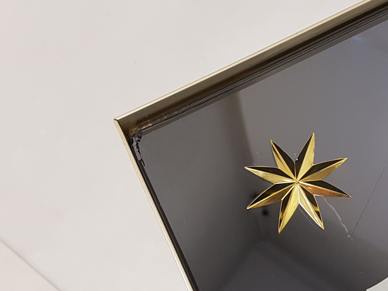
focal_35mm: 26
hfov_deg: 67.3
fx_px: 291
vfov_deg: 53.1
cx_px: 194
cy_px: 146
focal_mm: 4.2
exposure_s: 1/33
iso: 160
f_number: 1.7
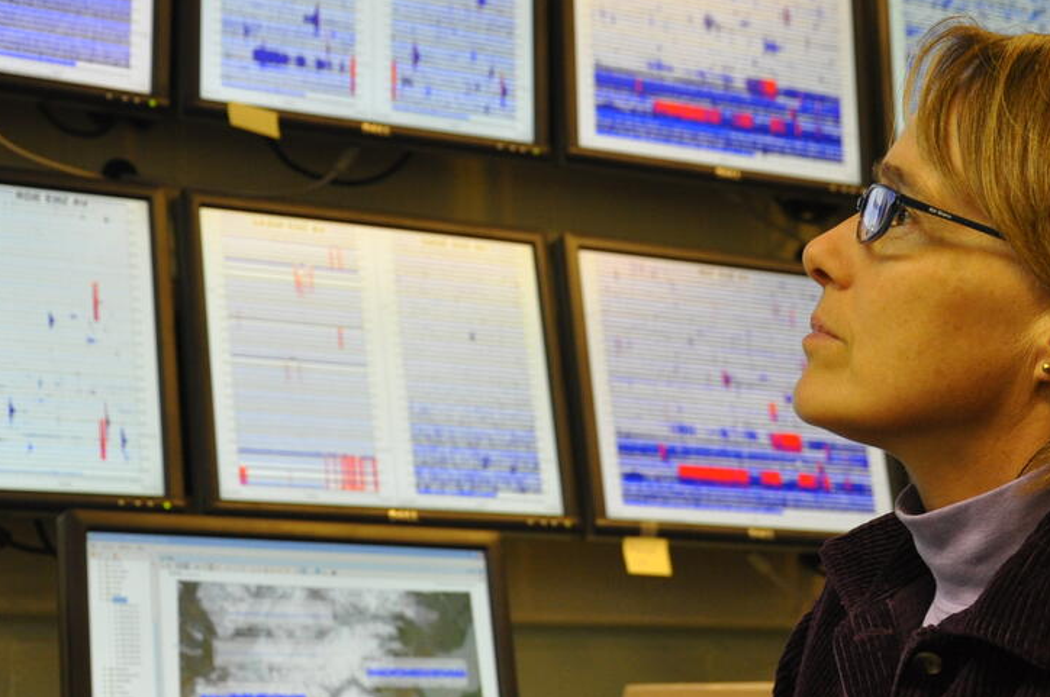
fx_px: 2418
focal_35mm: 83
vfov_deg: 16.4
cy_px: 327
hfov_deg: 24.5
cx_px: 634
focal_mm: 30
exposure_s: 1/40
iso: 800
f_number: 4.2
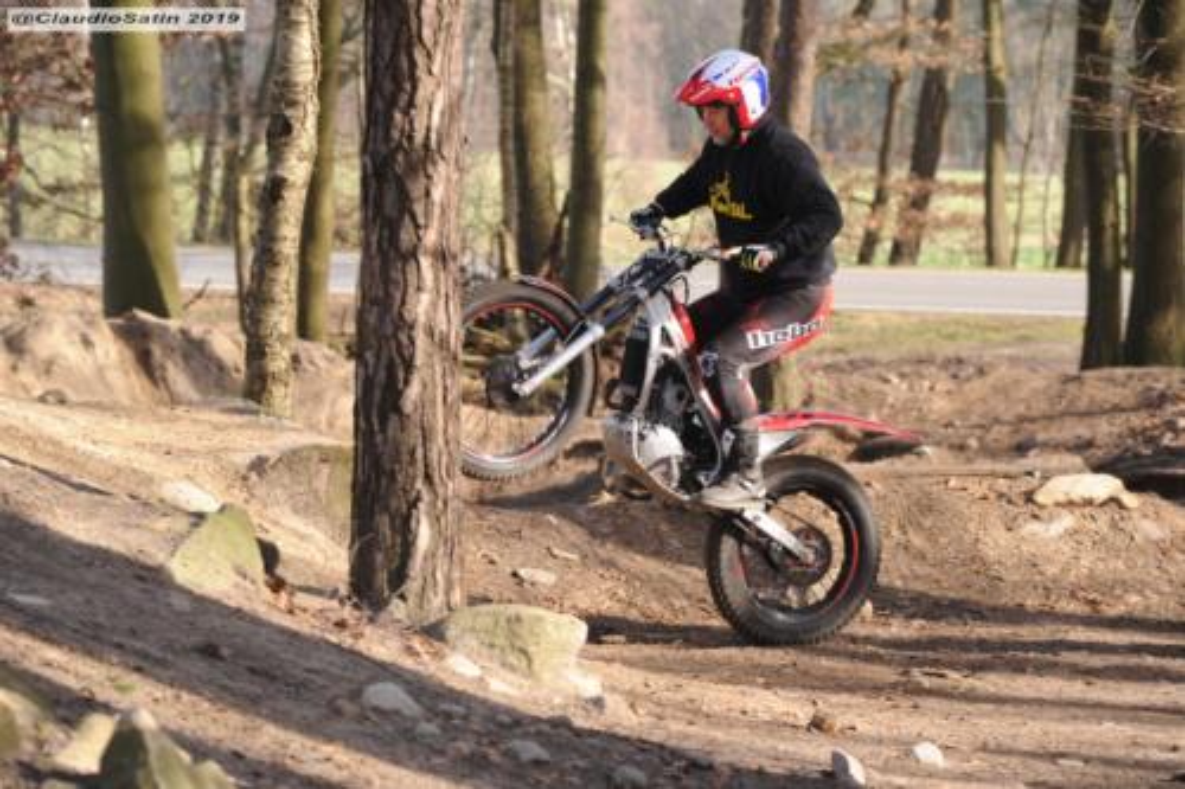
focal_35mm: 145
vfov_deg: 9.5
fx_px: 4771
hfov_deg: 14.2
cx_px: 592
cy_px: 394
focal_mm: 145
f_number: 6.3
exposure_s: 1/160
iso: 250
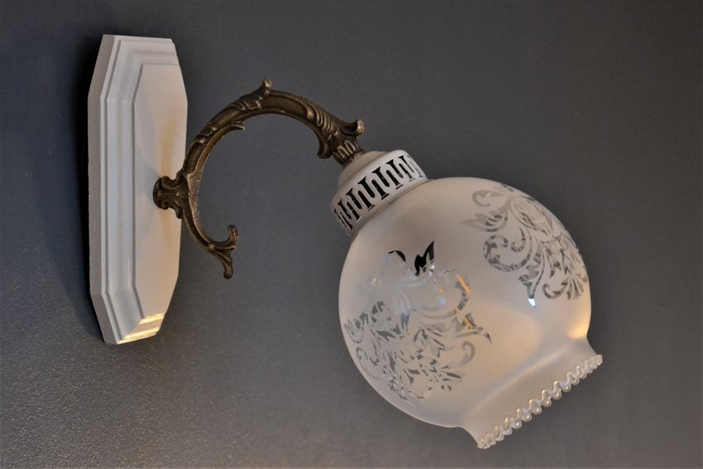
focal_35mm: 72
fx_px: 1406
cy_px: 234
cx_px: 352
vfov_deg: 18.9
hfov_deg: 28.1
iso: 3200
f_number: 4.8
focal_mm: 48
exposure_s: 1/30
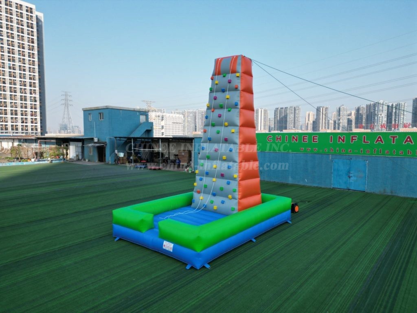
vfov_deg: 56.8
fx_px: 289
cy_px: 156
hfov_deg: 71.6
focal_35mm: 24
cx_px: 208
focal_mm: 6.72
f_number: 1.7
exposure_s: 1/2000
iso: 130
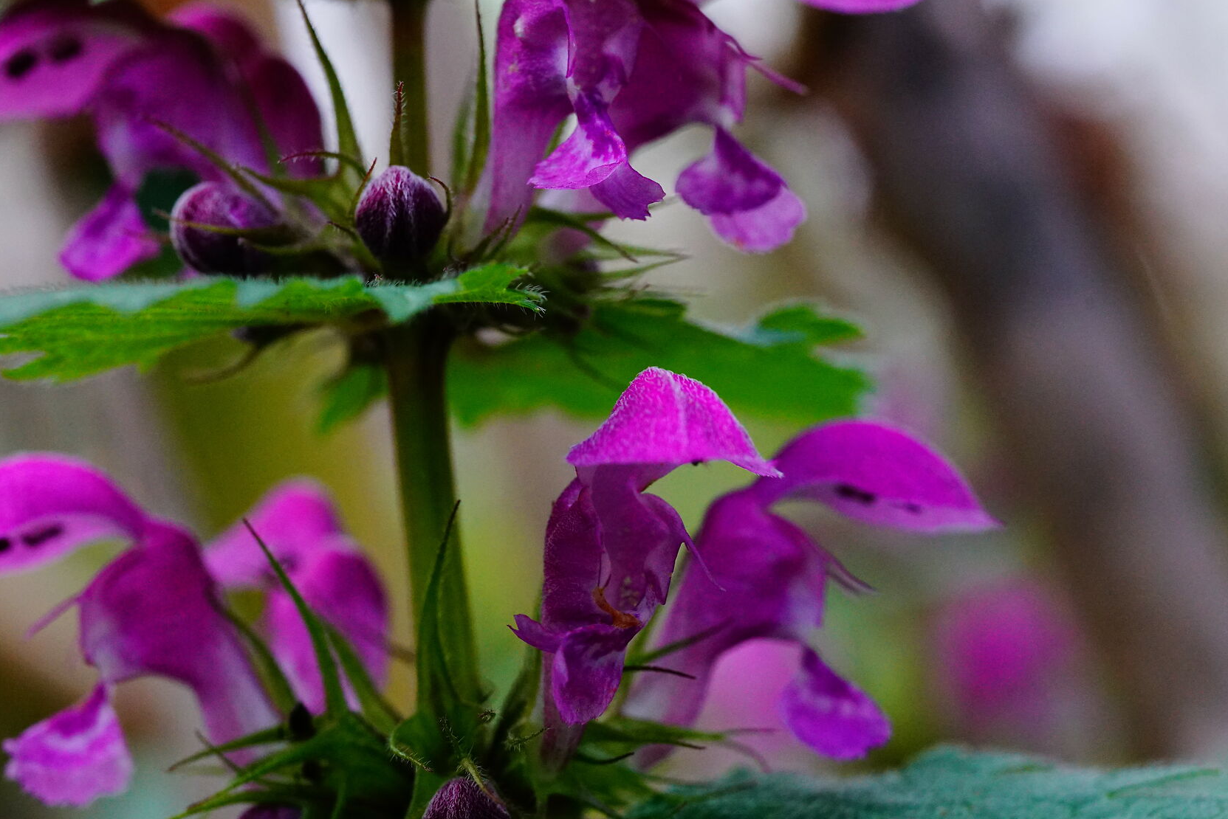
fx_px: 3446
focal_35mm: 101
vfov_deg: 13.5
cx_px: 660
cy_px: 566
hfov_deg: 20.2
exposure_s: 1/160
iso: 3200
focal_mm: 70
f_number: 9
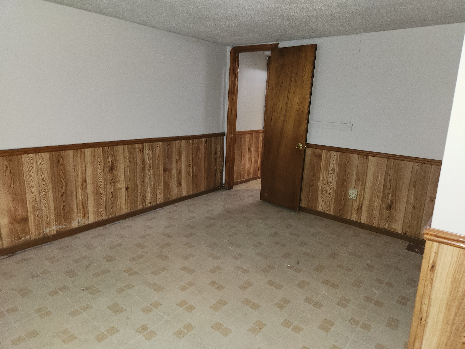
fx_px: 309
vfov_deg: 58.9
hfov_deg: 73.9
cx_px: 232
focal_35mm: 23
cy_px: 174
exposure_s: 1/10
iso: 160
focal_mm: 5.4
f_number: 1.8
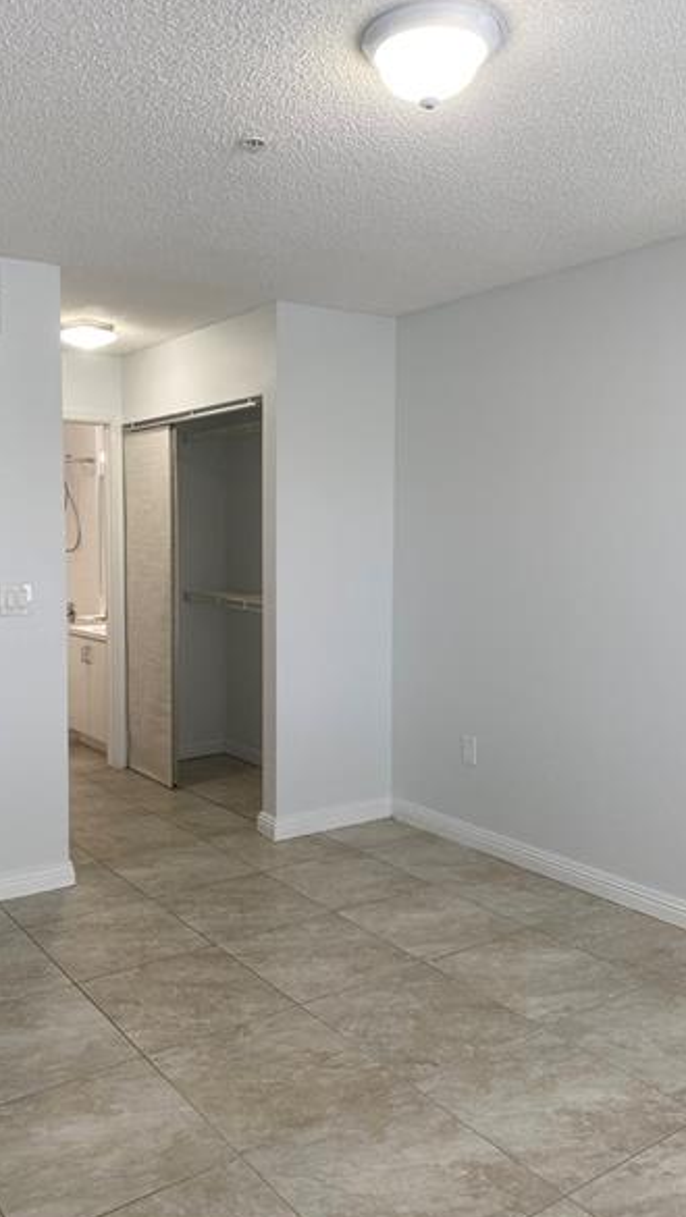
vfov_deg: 66.1
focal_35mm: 29
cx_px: 295
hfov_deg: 40.1
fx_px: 937
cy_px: 606
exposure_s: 1/120
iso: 80
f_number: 1.8
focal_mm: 4.25
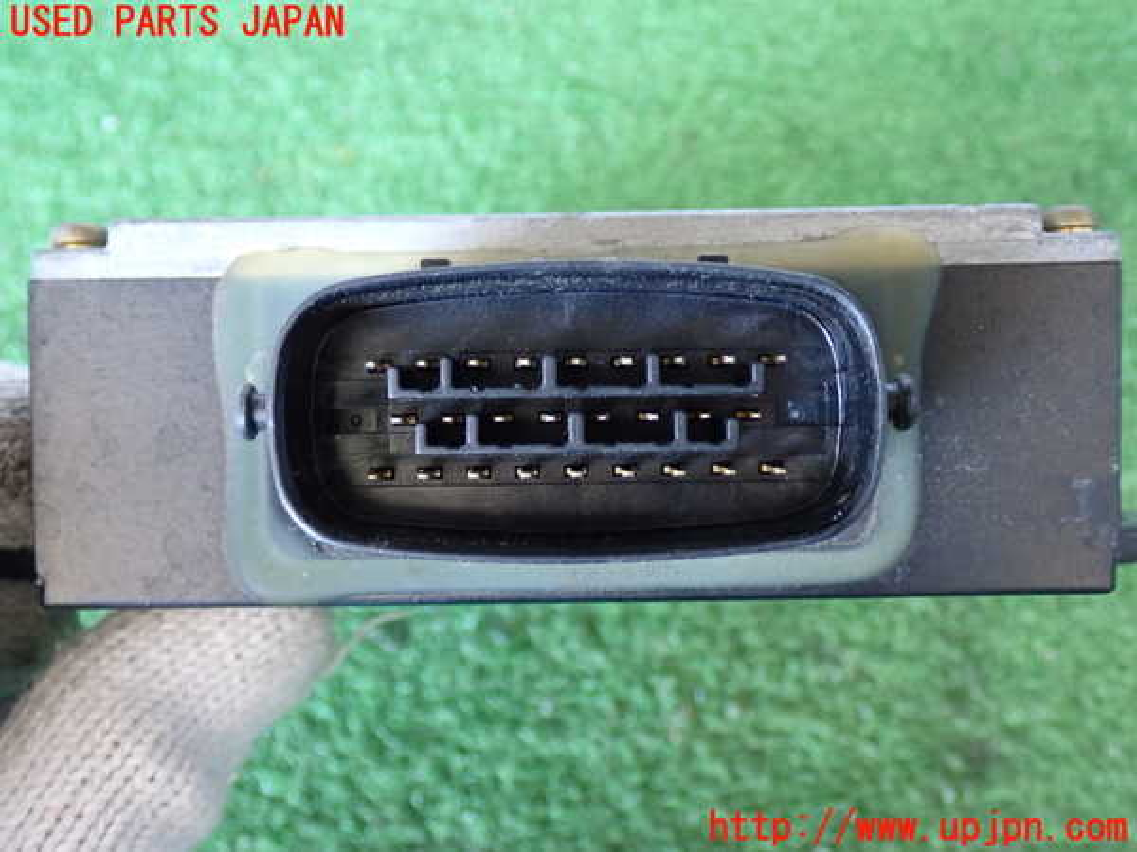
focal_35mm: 41
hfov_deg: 45.8
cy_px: 426
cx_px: 568
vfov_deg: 35.1
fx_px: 1347
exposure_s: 1/40
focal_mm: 7.31
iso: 800
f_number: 2.8
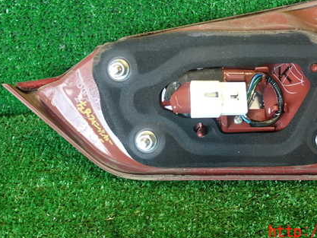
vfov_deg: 31.2
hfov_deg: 40.7
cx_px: 212
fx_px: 421
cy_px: 71
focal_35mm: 46
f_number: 2.4
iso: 200
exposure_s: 1/30
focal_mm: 5.79
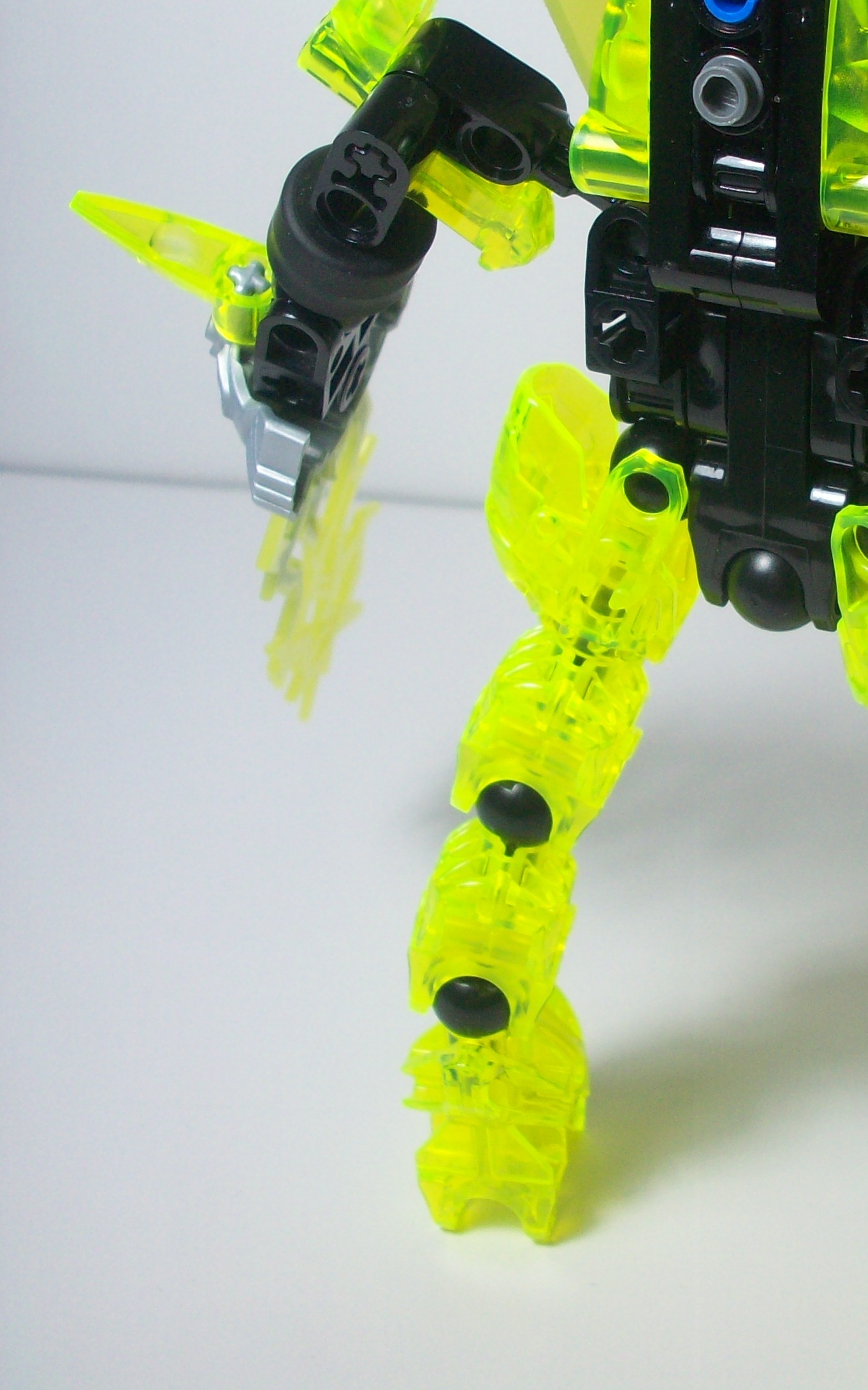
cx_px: 728
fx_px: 2082
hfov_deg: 23.1
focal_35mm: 55
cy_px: 438
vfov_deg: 36.4
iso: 80
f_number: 2.8
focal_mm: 6.2
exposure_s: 1/72.7
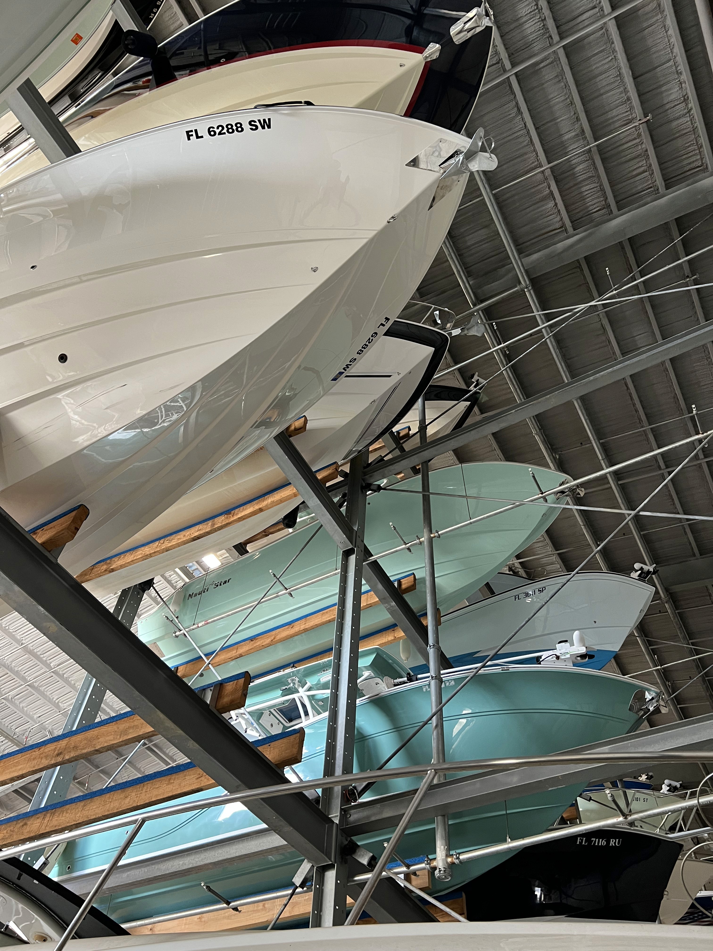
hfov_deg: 53.1
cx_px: 356
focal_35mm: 26
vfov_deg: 67.3
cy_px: 476
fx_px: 714
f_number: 1.5
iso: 200
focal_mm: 5.7
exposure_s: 1/60
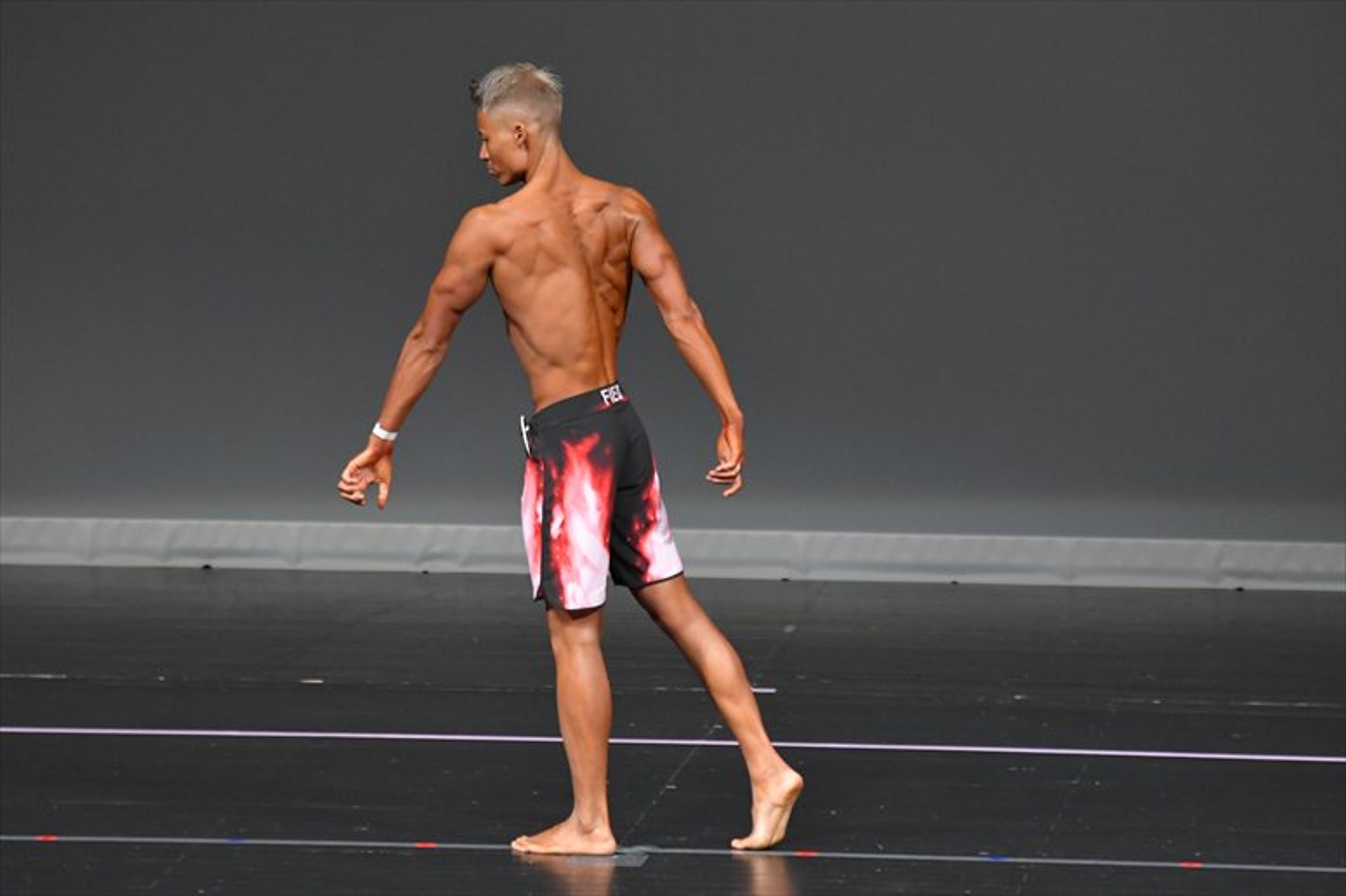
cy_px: 448
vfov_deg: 4.4
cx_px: 673
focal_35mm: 315
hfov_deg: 6.5
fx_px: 11772
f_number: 5.6
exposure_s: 1/400
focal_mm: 210
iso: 4000
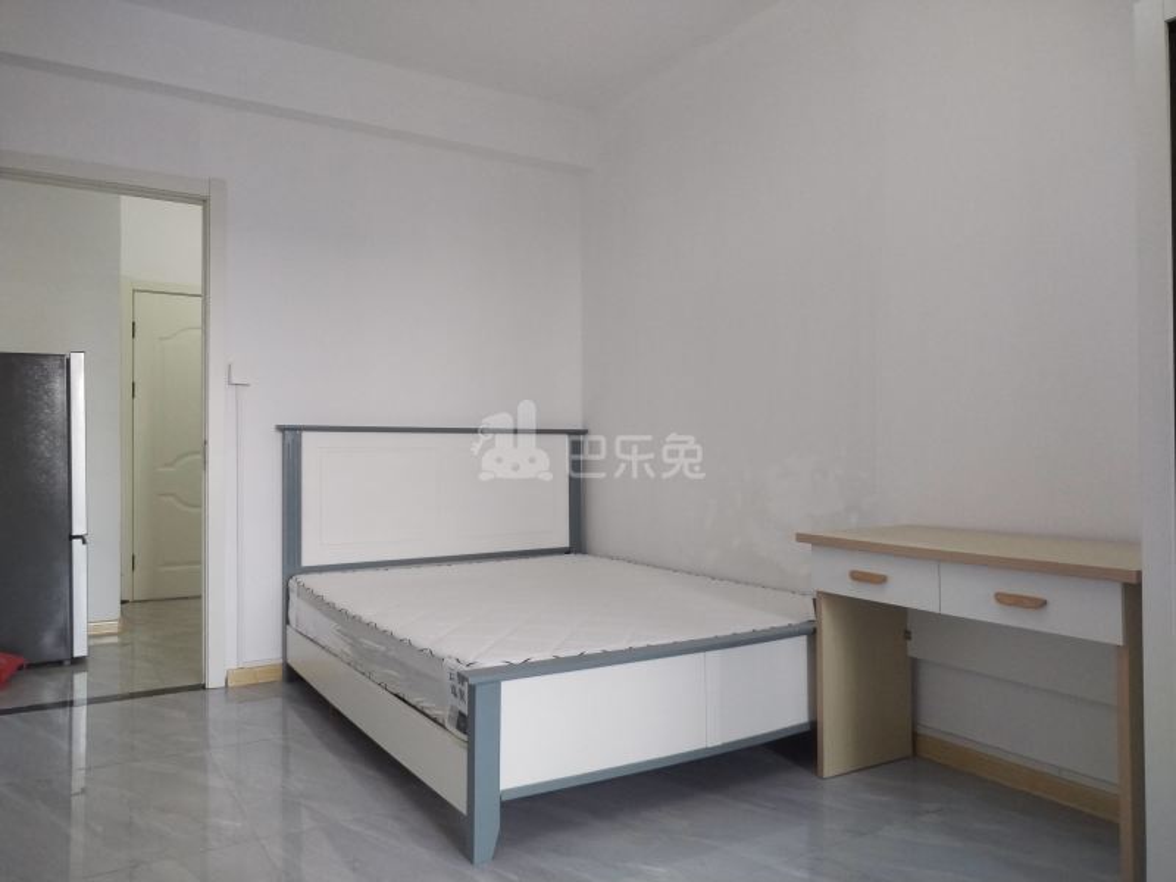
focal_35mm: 26
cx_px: 588
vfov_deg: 53.1
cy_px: 441
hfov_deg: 67.3
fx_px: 883
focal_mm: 4.75
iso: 319
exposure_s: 1/50
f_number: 1.8
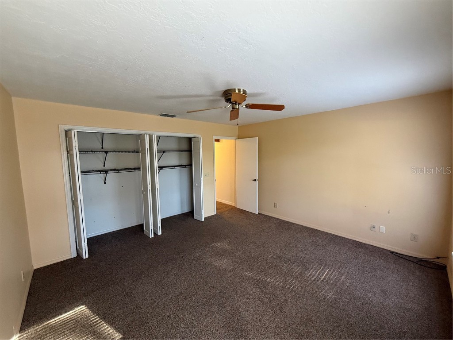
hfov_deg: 102.1
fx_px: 183
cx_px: 226
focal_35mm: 14
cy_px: 170
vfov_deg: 85.7
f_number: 2.2
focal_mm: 2.22
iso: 500
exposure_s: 1/60
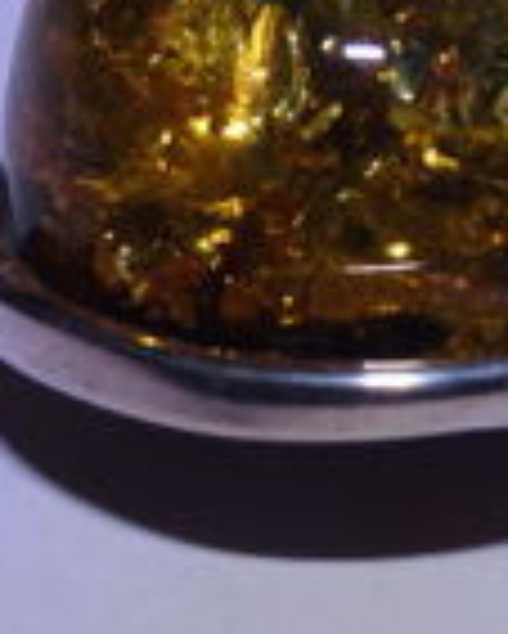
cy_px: 130
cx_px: 256
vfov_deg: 8.8
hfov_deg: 7.1
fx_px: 4111
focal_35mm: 219
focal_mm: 11.32
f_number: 4.5
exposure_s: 1/60
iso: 80
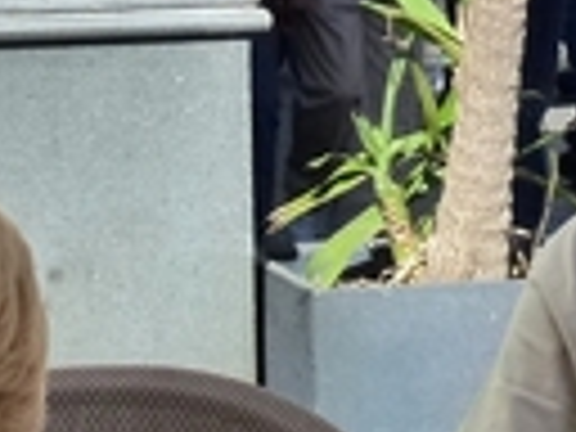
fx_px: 4443
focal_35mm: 267
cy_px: 374
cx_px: -117
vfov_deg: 5.6
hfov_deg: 7.4
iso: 250
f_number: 4.4
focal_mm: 10.1
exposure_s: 1/640
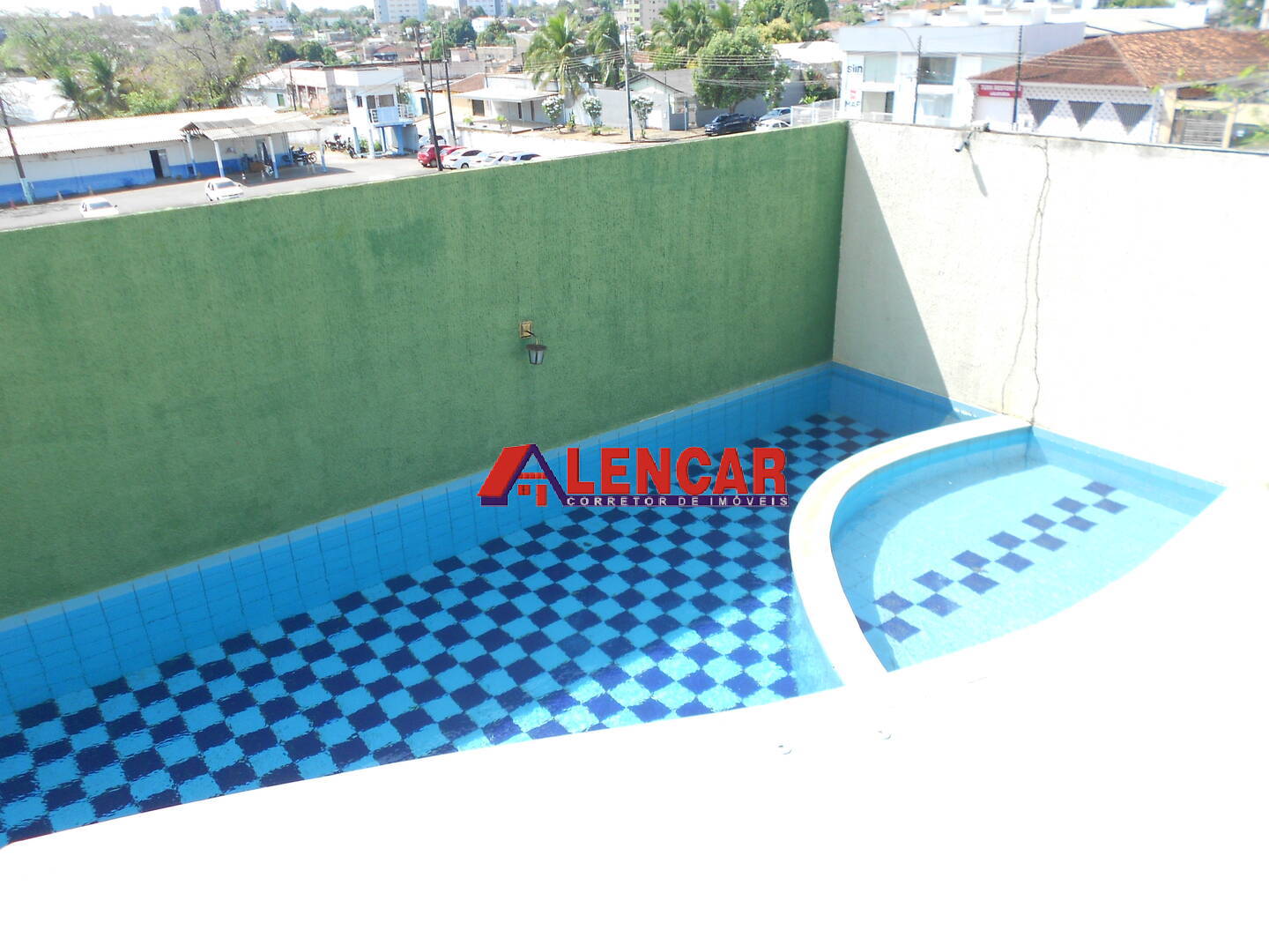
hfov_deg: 67.3
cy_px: 476
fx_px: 953
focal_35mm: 26
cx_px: 634
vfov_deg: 53.1
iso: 80
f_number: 3.2
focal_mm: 4.6
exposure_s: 1/320
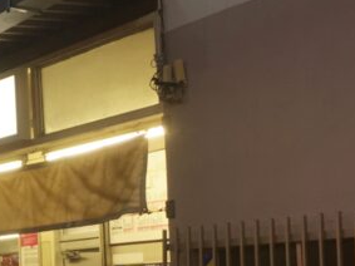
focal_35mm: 105
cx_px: -138
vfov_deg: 14.0
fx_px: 1076
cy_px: 188
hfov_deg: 17.3
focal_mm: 4.15
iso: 25
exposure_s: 1/40
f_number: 2.2
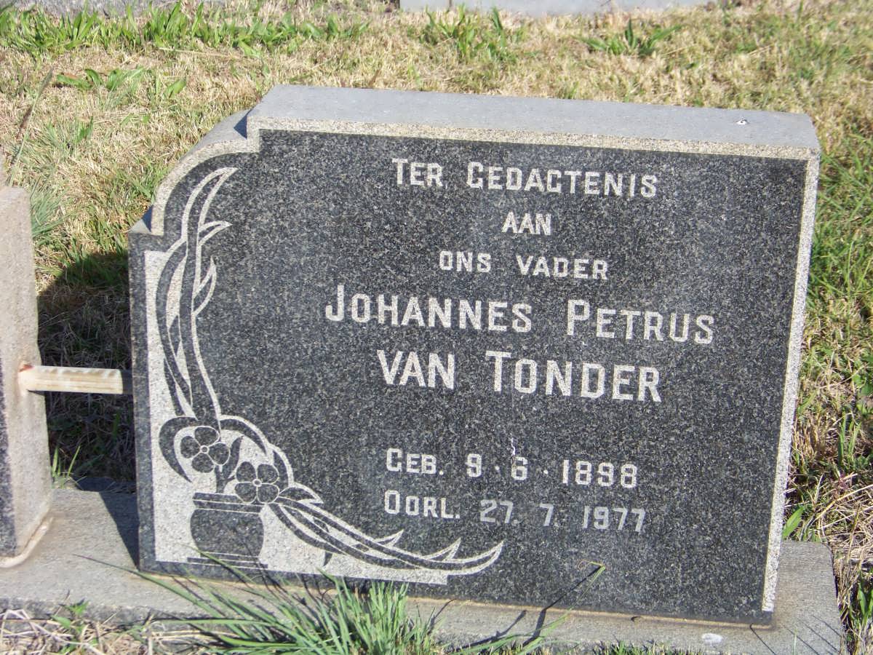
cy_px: 328
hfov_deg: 27.8
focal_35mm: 70
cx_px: 436
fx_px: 1765
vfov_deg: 21.0
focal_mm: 11.7
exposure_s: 1/640
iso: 64
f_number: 3.2
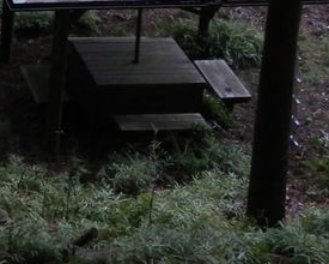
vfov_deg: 11.0
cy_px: 2
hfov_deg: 13.5
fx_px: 1353
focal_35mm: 139
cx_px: -45
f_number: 4
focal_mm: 8.9
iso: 200
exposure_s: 1/20
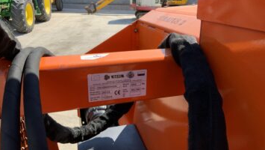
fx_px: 225
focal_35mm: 32
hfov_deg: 61.0
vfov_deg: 36.6
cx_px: 131
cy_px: 62
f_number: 1.8
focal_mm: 3
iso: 16
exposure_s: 1/728
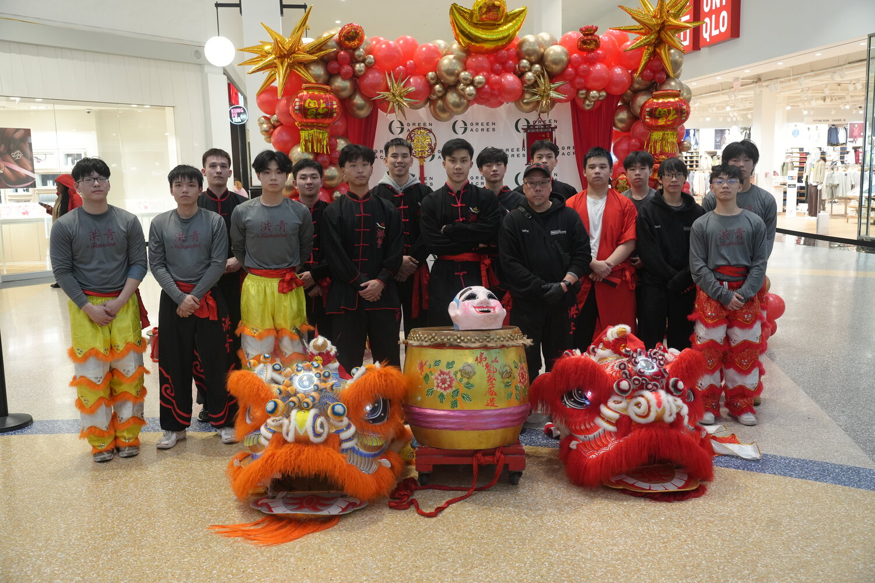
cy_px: 292
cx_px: 438
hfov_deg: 60.3
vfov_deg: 42.3
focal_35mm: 31
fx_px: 753
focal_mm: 31
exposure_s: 1/160
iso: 3200
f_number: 4
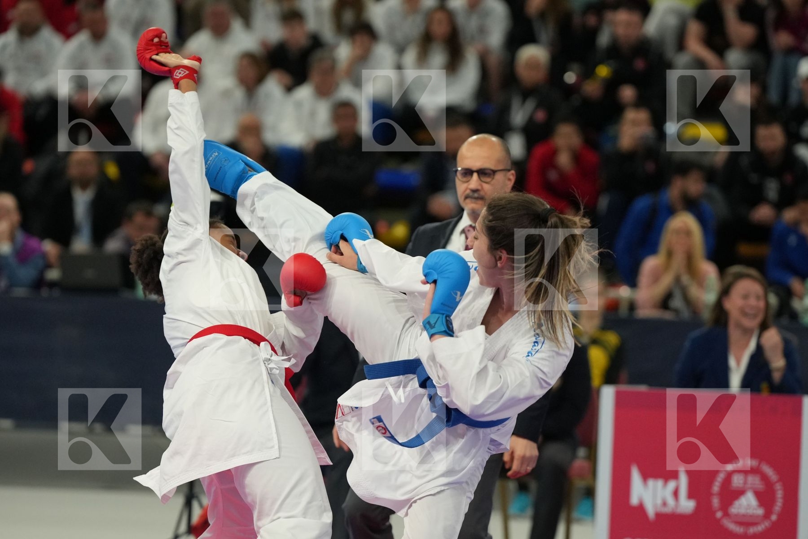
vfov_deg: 5.9
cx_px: 404
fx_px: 5184
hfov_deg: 8.9
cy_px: 270
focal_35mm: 231
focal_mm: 154
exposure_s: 1/1000
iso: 2000
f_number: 2.8
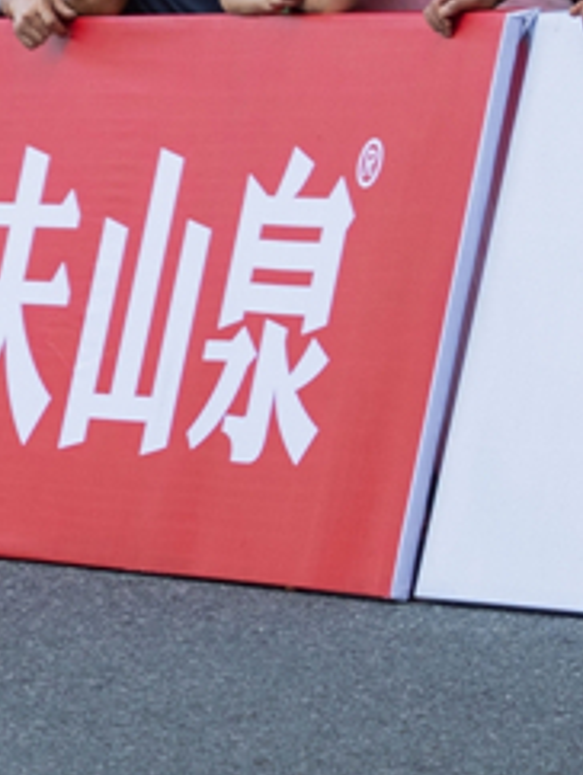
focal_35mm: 353
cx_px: 1518
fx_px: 7913
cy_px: -18
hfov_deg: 4.1
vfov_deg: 5.6
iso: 1000
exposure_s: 1/1000
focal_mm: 89
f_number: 5.6
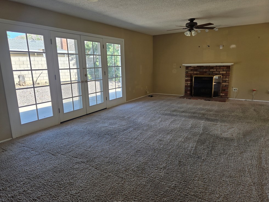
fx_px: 187
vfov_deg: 56.8
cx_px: 136
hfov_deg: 71.6
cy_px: 103
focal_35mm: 24
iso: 32
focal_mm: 5.4
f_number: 1.8
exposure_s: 1/180
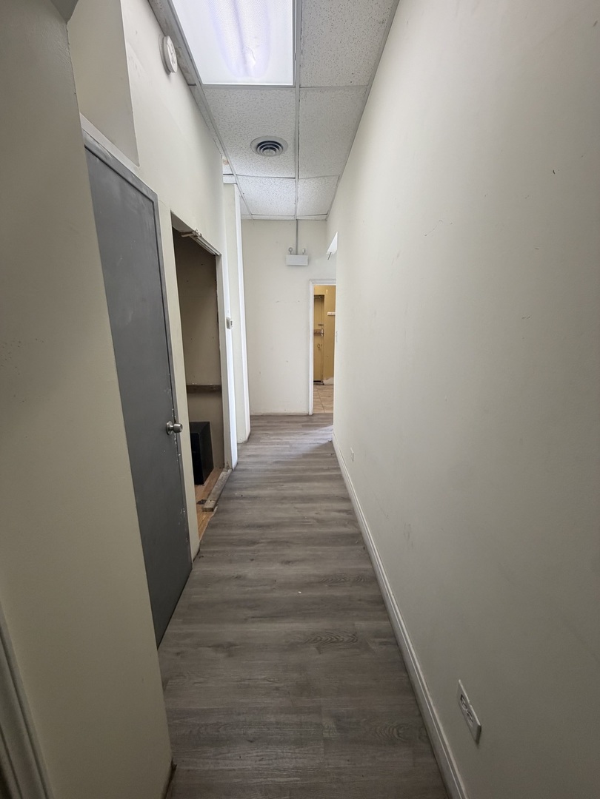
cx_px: 300
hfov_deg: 85.7
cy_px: 400
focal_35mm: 14
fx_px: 324
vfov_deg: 102.1
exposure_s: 1/60
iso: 250
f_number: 2.2
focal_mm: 2.22
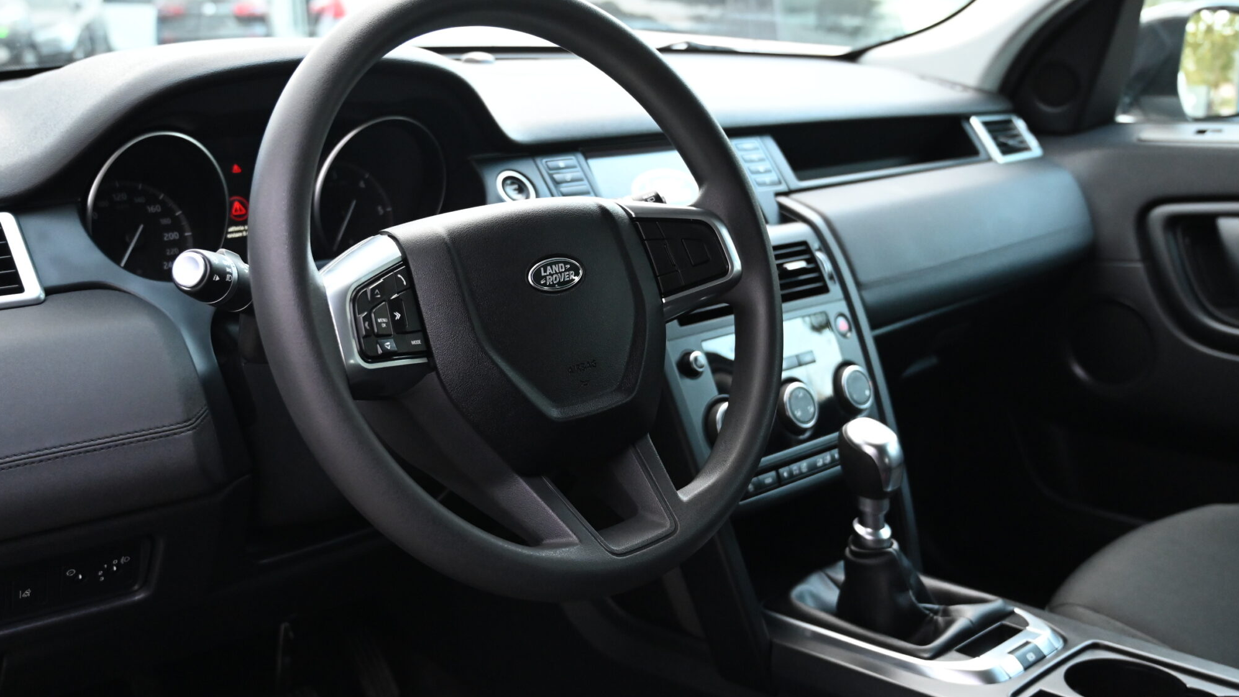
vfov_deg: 30.4
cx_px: 591
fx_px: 1281
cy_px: 341
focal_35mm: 39
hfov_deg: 51.6
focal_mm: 29
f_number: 4
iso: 4000
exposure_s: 1/60
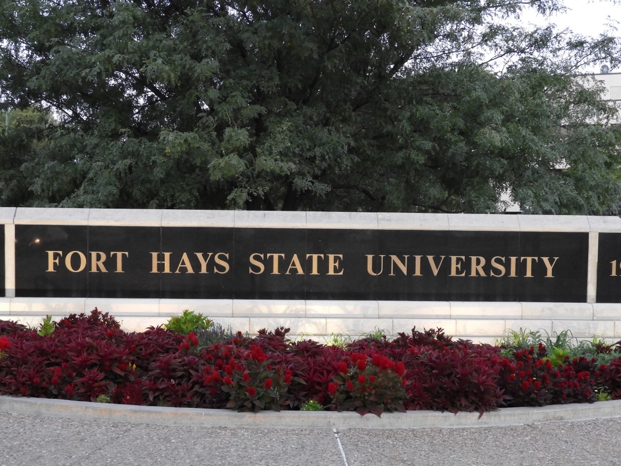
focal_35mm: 49
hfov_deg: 38.9
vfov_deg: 29.6
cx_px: 299
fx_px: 879
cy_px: 283
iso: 360
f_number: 3.8
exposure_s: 1/30
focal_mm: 7.2
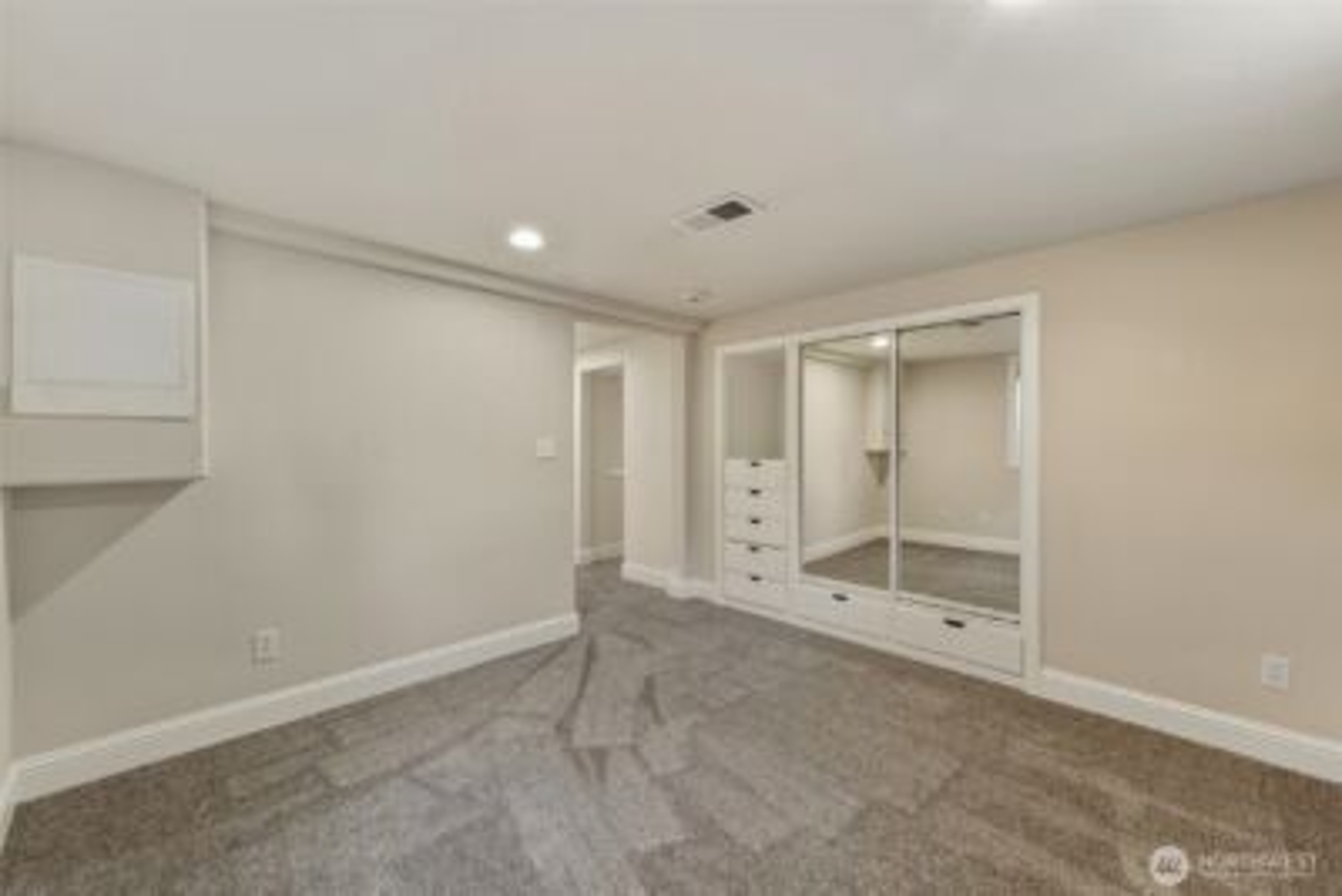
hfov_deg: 104.2
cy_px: 448
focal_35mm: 14
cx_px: 671
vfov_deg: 81.3
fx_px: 522
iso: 400
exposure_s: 1/40
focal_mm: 14
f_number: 9
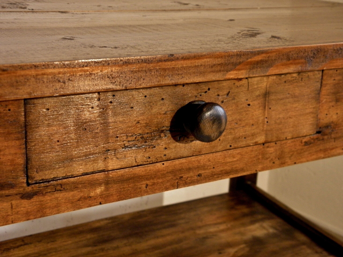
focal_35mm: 50
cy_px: 128
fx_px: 495
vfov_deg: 29.1
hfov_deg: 38.2
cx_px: 172
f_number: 4
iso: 400
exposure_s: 1/6
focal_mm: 9.1
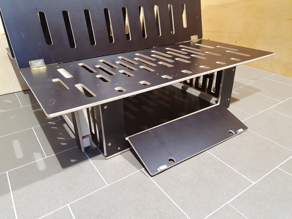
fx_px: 219
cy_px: 110
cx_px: 146
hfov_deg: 67.3
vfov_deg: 53.1
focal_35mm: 26
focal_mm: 4.32
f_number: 2.4
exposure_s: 1/50
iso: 400
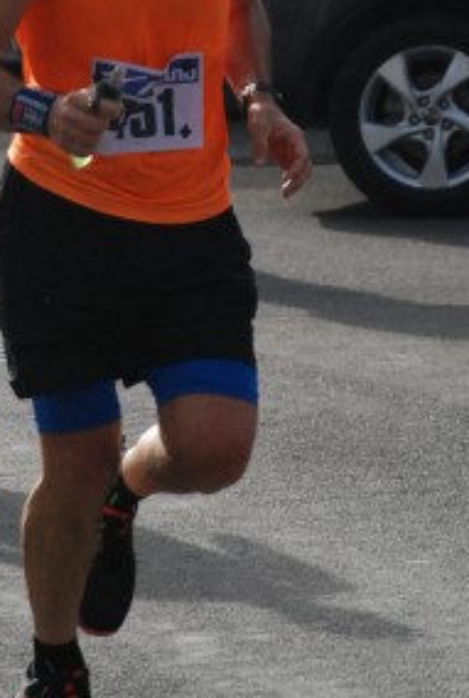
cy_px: 84
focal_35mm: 317
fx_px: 6157
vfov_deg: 6.5
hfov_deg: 4.4
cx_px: 262
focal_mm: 100
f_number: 5.6
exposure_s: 1/1600
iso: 1000
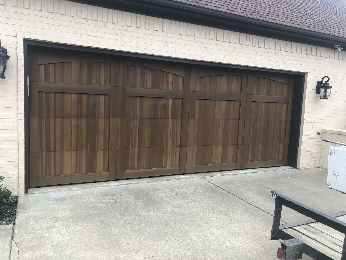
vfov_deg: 49.7
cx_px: 173
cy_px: 130
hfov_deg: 63.4
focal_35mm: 28
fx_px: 280
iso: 20
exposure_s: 1/312
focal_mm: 4
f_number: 1.8
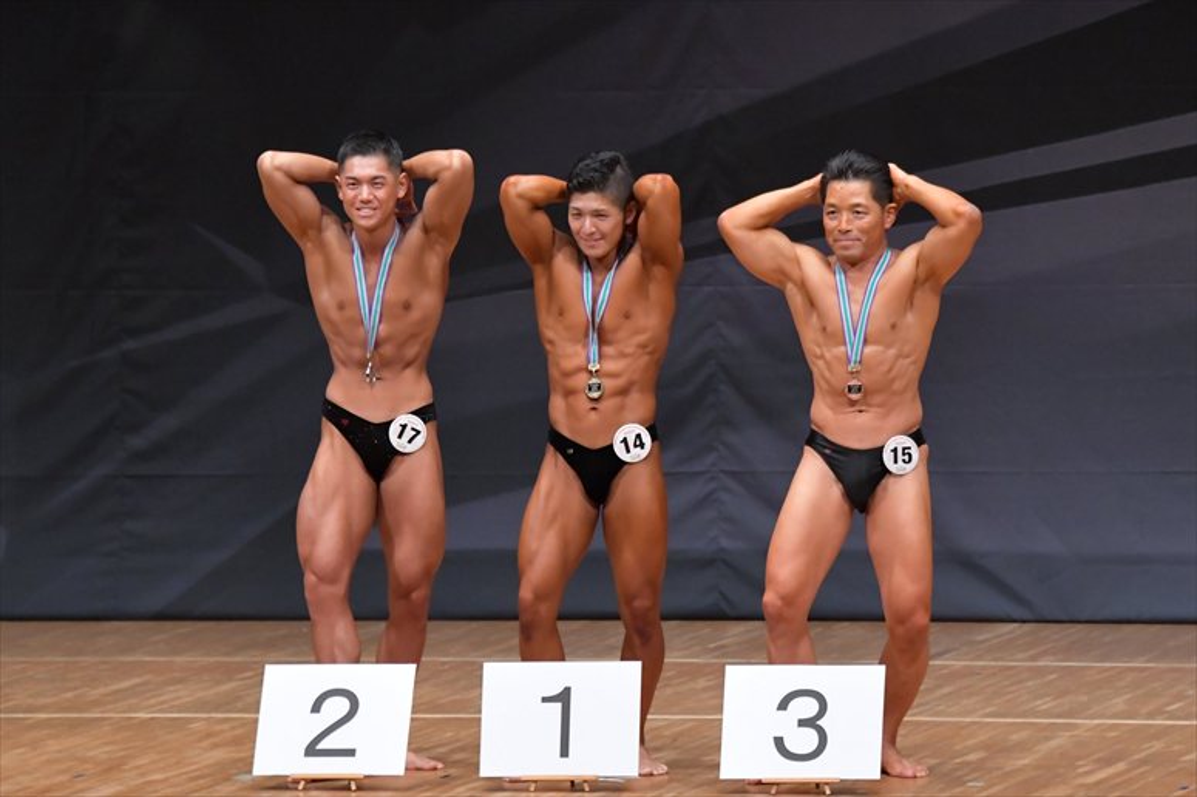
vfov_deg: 5.1
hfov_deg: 7.6
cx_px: 598
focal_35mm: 270
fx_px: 8973
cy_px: 398
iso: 6400
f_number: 5.6
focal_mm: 180
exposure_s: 1/400
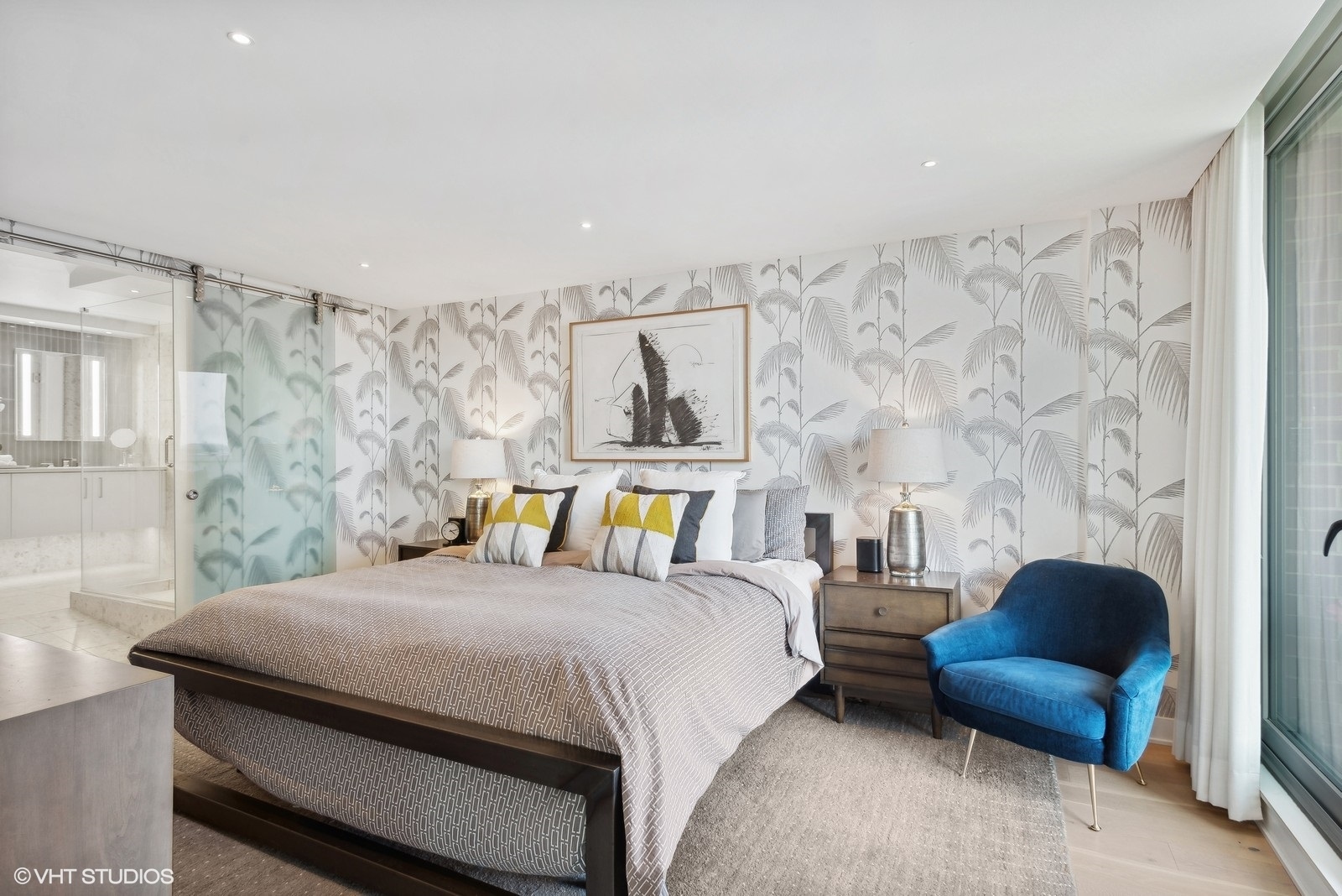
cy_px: 448
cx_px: 671
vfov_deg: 70.5
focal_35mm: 17
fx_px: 634
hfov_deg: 93.3
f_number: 8
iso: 200
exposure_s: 1/13
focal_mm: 17
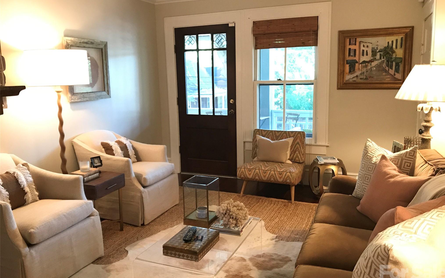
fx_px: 364
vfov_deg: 41.8
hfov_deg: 62.9
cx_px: 225
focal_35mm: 30
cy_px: 139
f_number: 1.8
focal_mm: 3.99
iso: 80
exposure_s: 1/15
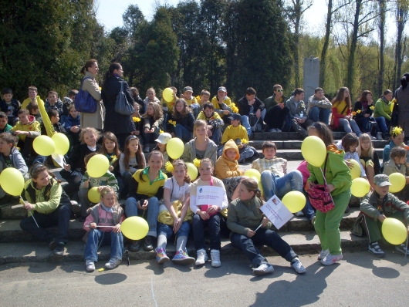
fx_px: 449
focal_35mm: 38
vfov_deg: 37.7
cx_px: 204
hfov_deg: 49.0
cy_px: 154
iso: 80
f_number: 8.4
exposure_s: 1/125
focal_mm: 6.3
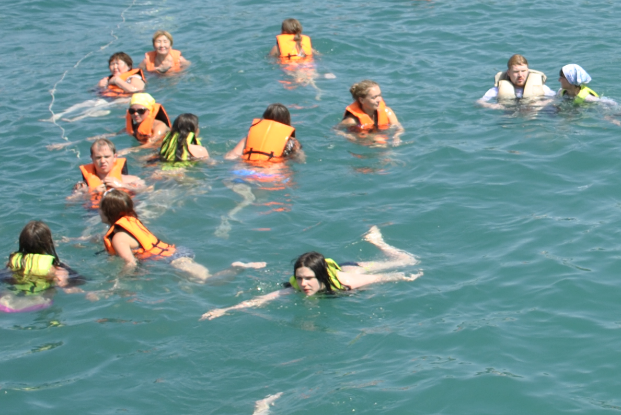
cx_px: 673
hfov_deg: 21.9
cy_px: 111
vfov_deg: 15.5
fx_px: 1520
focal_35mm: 88
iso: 100
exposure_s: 1/1000
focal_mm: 18
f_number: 3.5
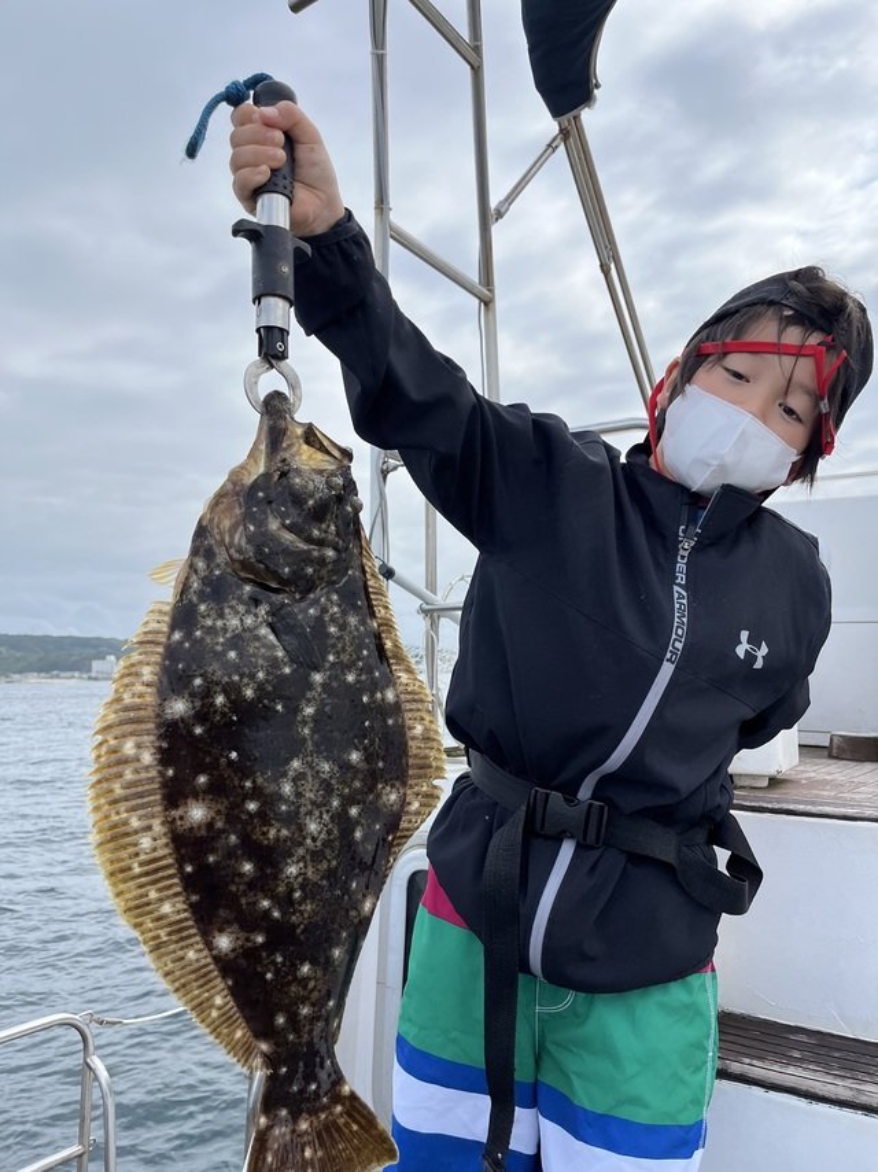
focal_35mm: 26
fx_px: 880
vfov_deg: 67.3
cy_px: 586
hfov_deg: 53.0
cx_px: 439
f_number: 1.6
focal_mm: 5.1
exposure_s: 1/2899
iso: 50
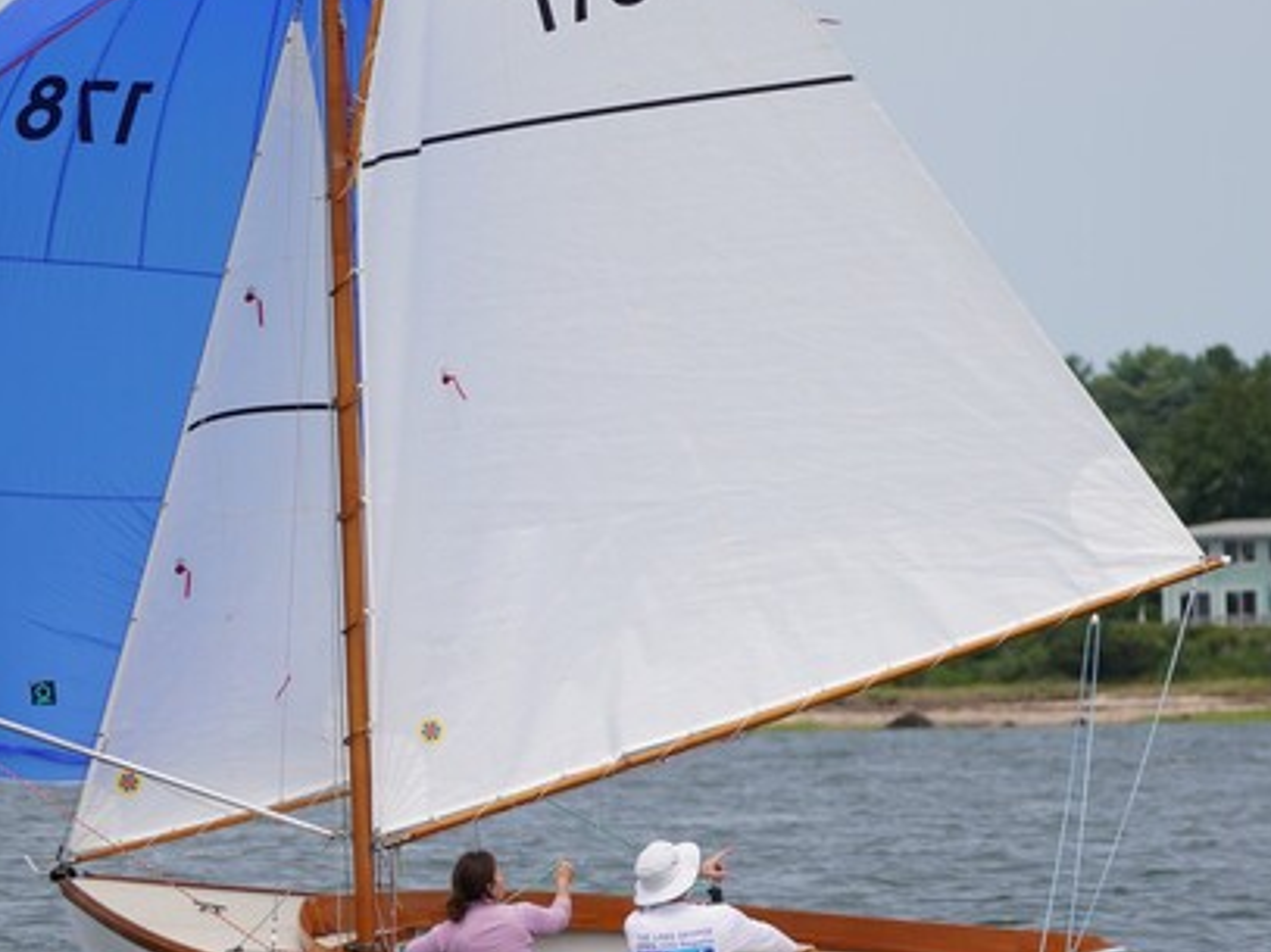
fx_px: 15600
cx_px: 447
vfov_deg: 3.5
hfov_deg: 4.7
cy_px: 389
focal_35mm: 425
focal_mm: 150
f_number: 5
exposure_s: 1/1250
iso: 160
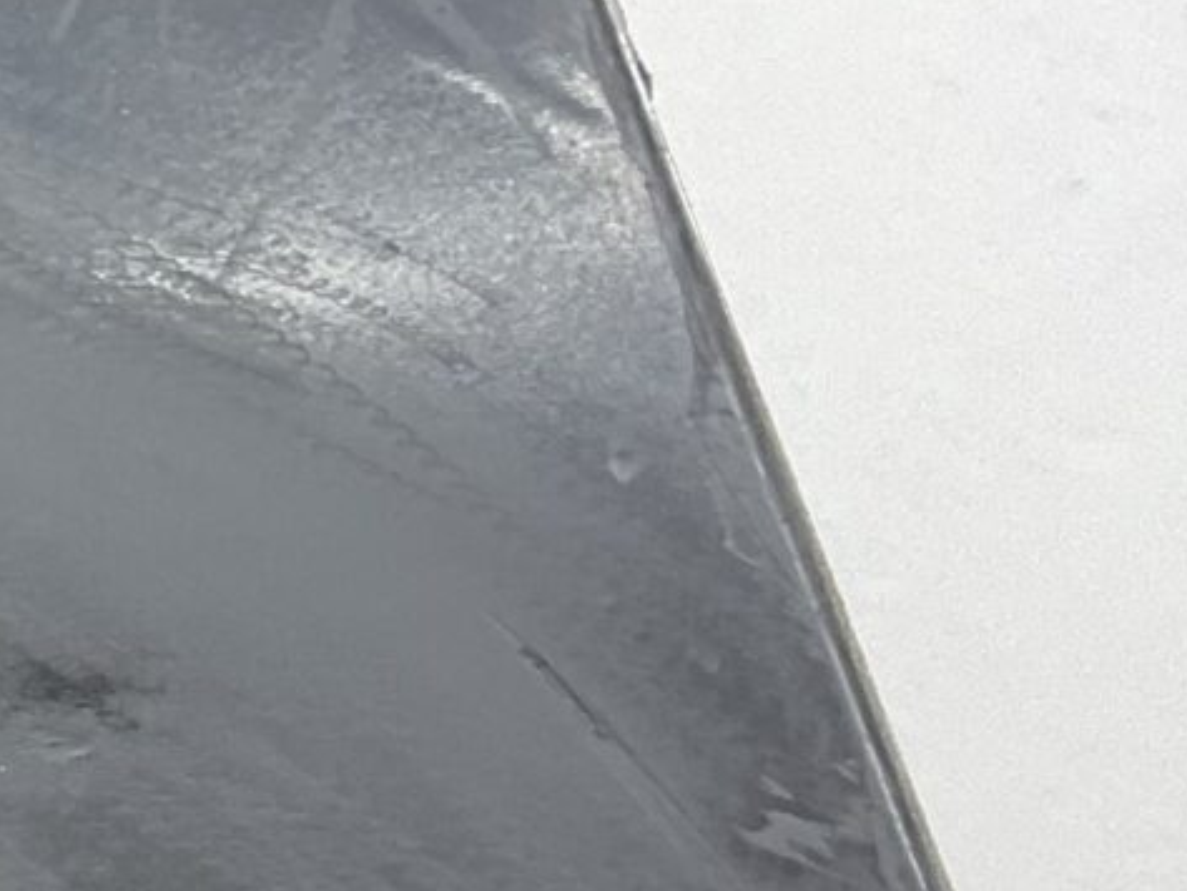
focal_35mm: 157
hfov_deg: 11.5
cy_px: 1737
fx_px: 5385
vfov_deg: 8.9
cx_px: -1049
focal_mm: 3
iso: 40
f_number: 1.8
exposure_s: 1/60
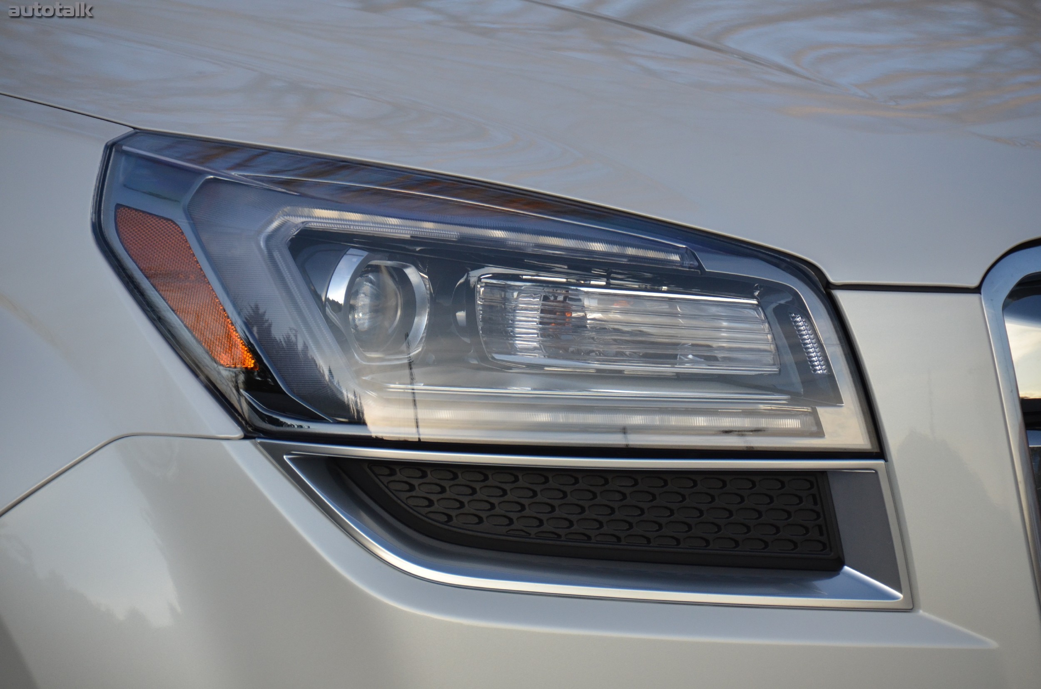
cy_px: 344
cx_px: 520
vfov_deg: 4.6
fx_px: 8657
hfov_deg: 6.9
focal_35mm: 300
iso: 720
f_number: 5.6
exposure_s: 1/1000
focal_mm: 200
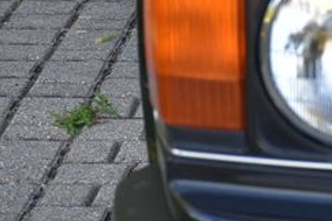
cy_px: 67
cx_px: 432
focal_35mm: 261
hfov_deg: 7.8
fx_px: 2407
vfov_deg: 5.3
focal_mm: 66
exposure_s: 1/250
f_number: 8
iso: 800
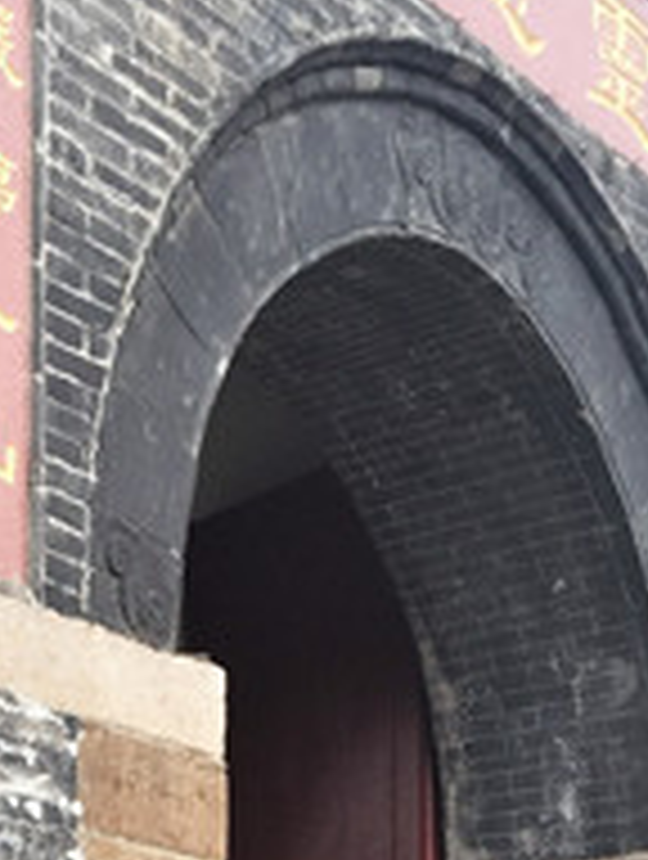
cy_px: 1245
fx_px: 2612
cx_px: 356
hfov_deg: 14.1
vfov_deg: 17.1
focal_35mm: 105
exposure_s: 1/153
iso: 32
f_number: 2.2
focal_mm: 4.15
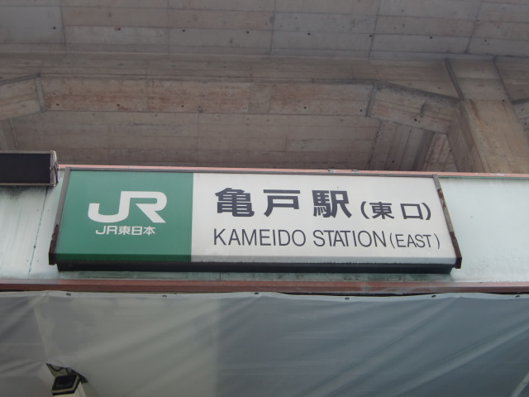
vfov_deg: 31.5
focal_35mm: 46
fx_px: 703
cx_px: 264
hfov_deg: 41.2
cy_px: 198
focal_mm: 8.2
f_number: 3.3
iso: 64
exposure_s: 1/60
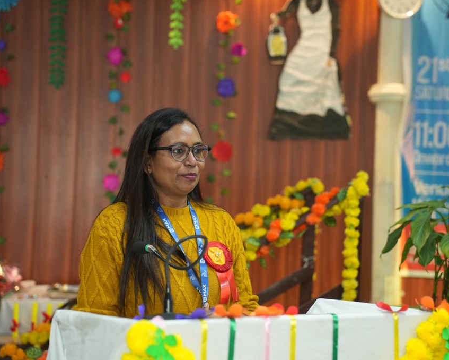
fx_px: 1010
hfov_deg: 25.0
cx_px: 260
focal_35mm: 76
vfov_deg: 20.2
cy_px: 179
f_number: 2.8
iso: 2500
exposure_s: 1/160
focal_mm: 67
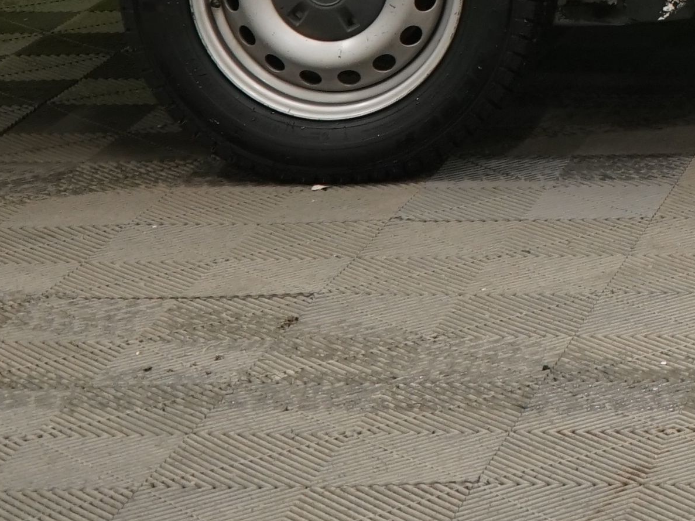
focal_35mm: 175
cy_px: -623
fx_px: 3513
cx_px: 1273
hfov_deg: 10.6
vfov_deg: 8.0
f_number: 5
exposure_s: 1/50
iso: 800
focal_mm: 36
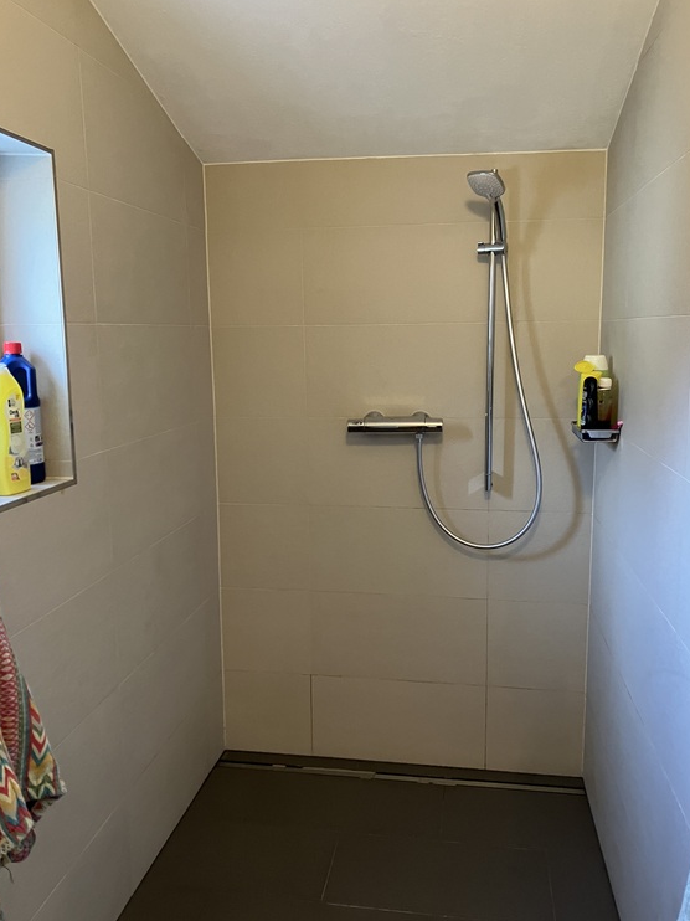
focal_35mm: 29
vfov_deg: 61.7
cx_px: 349
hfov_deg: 48.2
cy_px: 465
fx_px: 771
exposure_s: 1/50
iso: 320
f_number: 1.8
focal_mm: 3.99
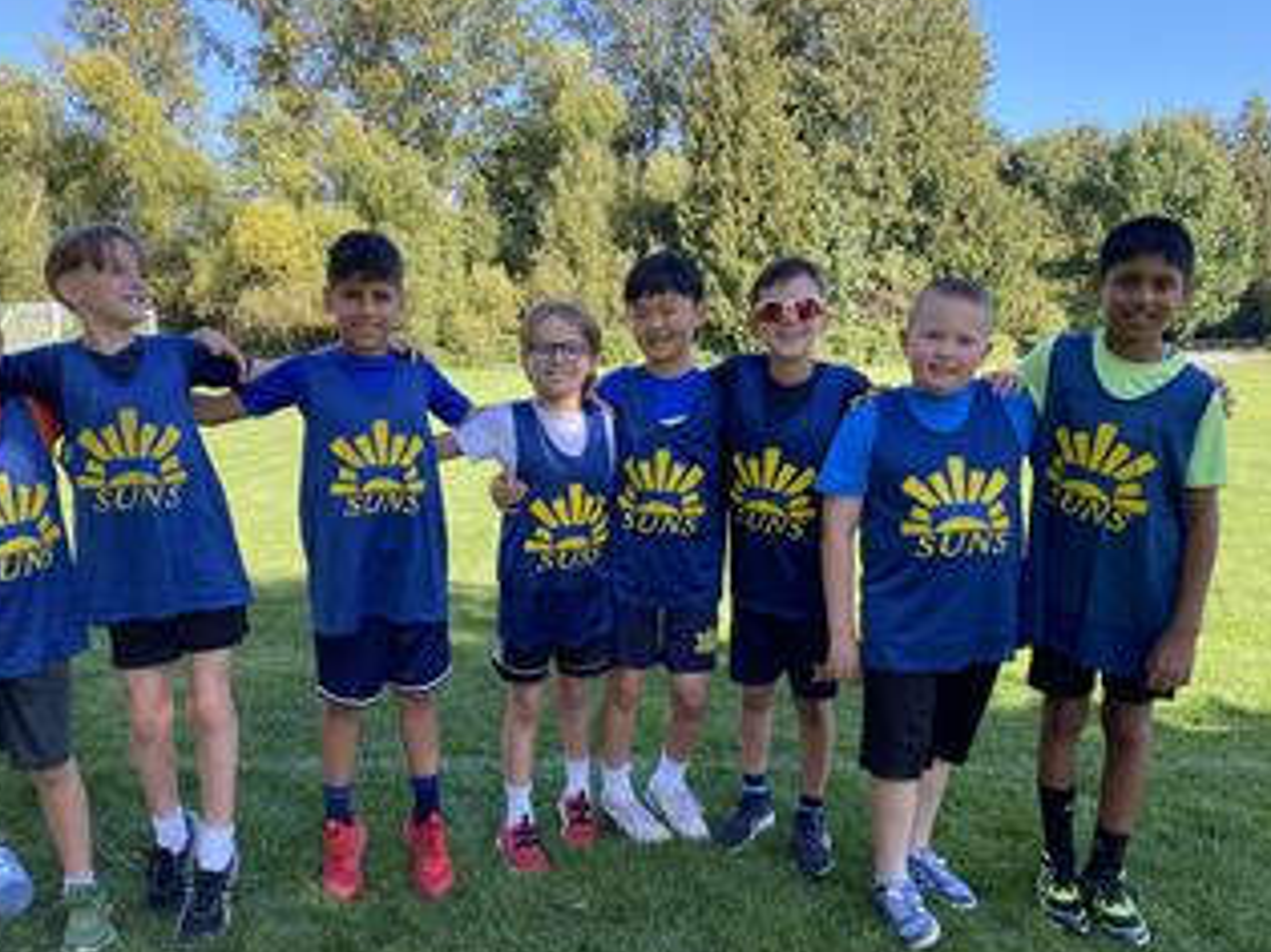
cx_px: 563
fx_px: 1138
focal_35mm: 31
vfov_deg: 45.3
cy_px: 534
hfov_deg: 58.2
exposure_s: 1/384
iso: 32
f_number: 1.8
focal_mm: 4.25
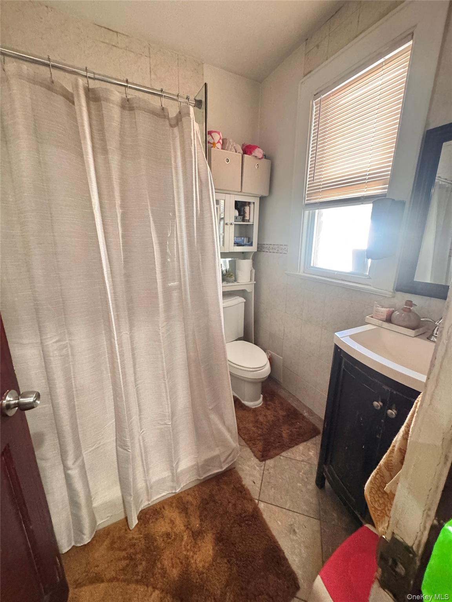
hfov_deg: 85.7
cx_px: 226
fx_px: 244
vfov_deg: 102.1
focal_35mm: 14
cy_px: 301
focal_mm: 2.22
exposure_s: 1/60
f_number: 2.2
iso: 640
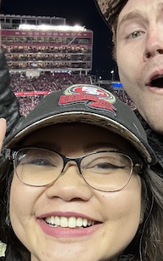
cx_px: 66
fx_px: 377
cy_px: 115
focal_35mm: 53
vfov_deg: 38.1
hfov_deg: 24.4
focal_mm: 2.69
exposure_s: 1/120
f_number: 1.9
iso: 64
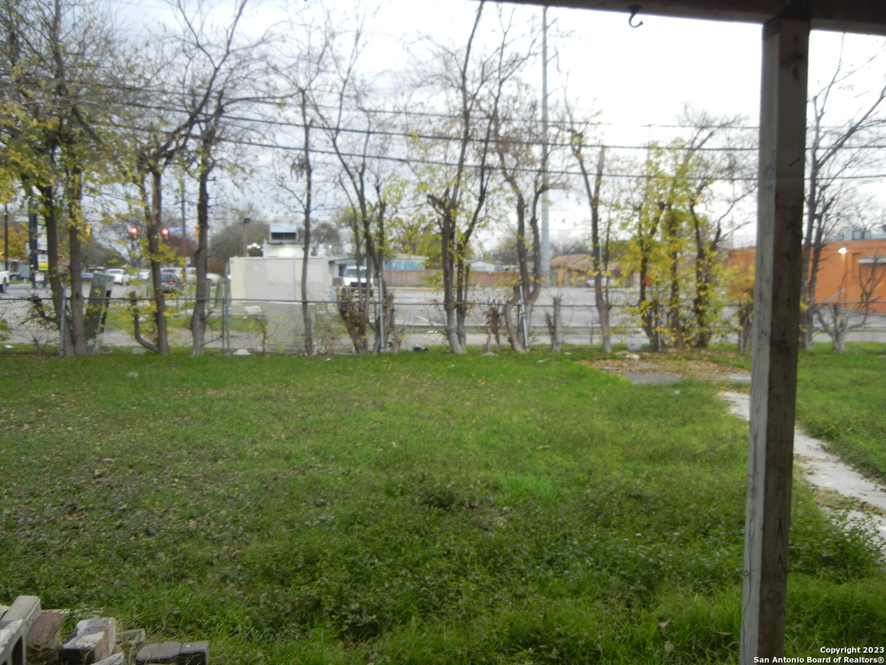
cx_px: 443
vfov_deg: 41.8
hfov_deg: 54.0
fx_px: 870
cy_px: 332
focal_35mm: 34
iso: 160
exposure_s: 1/46
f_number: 3.6
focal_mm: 6.2
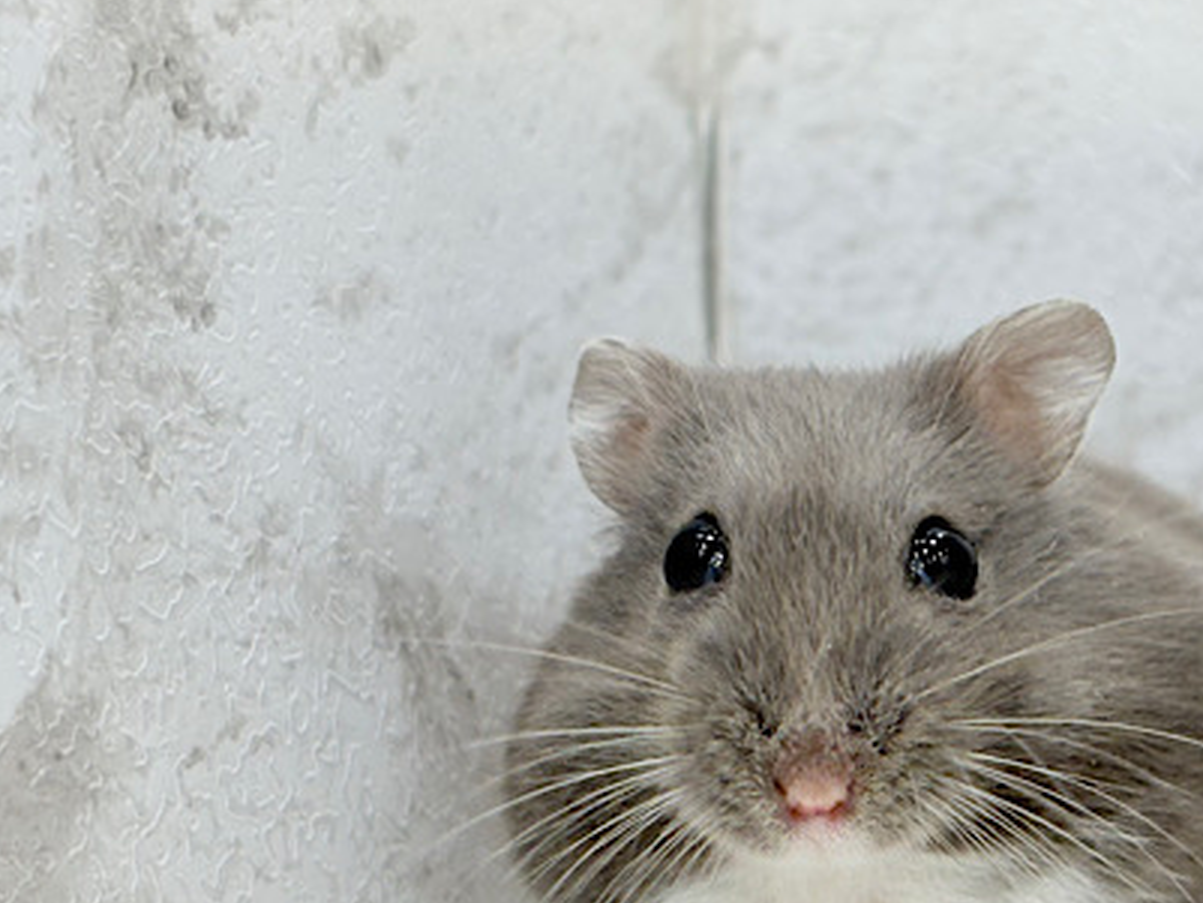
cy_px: 624
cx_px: 951
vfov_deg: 17.7
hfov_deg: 23.2
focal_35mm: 83
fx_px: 2885
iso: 64
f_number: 1.6
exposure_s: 1/100
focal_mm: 5.96
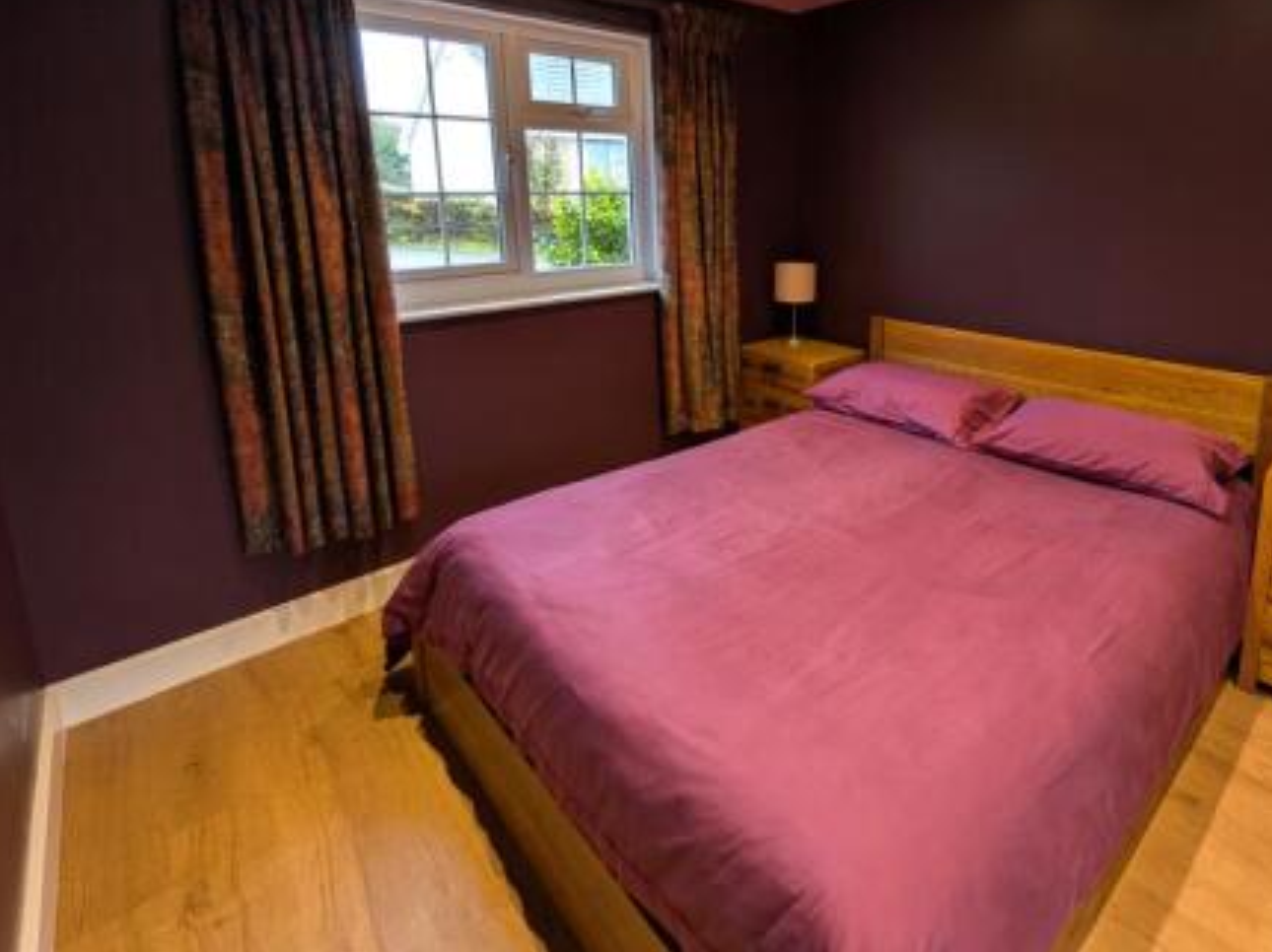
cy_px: 324
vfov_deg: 66.9
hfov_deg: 83.8
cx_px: 753
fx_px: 698
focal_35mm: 19
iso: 74
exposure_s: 1/24
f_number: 2.2
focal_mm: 1.83
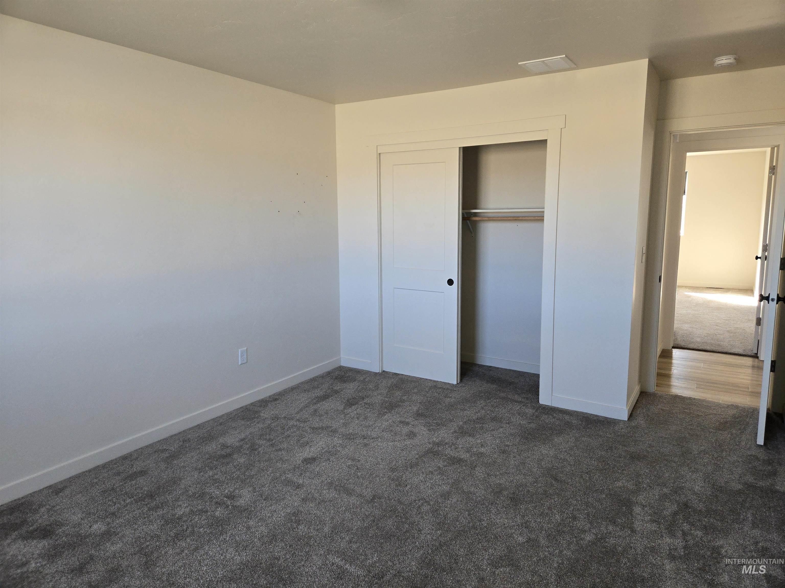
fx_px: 522
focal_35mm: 23
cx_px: 392
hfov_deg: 73.9
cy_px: 294
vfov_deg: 58.9
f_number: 1.8
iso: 100
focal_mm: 5.4
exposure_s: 1/60
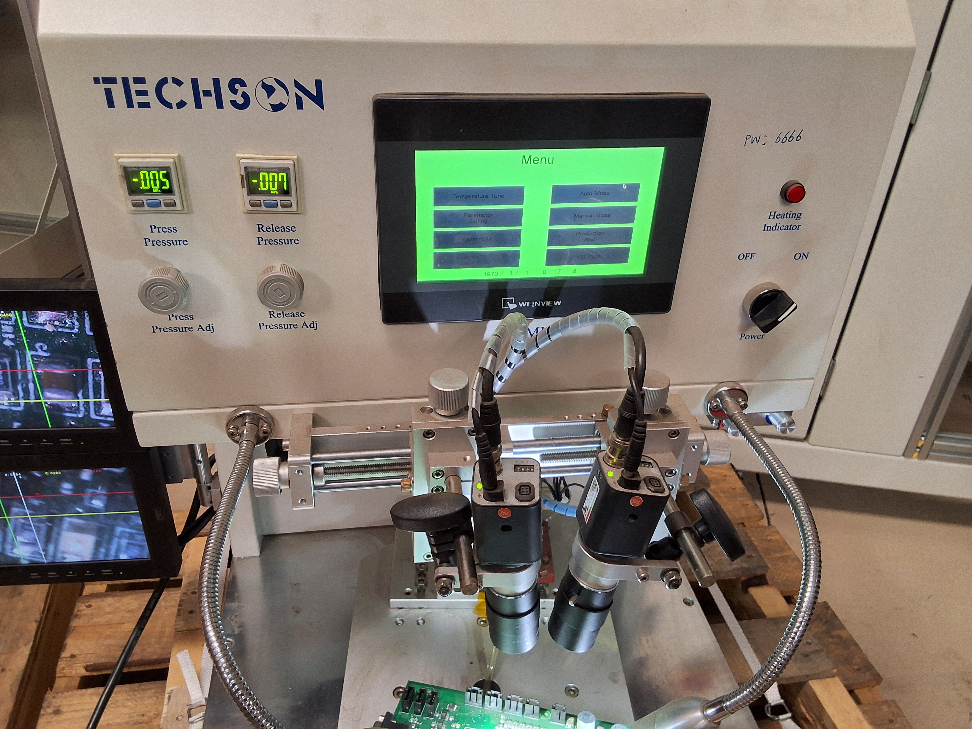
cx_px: 486
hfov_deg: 63.4
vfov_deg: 49.7
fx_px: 786
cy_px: 364
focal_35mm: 28
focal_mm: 2.91
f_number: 1.9
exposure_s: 1/40
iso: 160
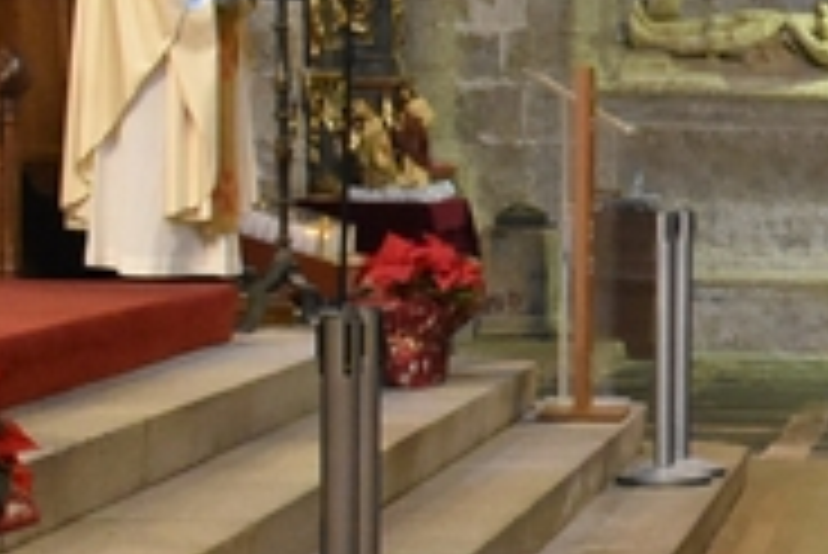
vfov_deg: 7.2
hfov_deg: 10.0
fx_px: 4396
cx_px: 1624
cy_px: 347
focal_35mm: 191
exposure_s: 1/60
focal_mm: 26
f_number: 3.8
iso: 3600
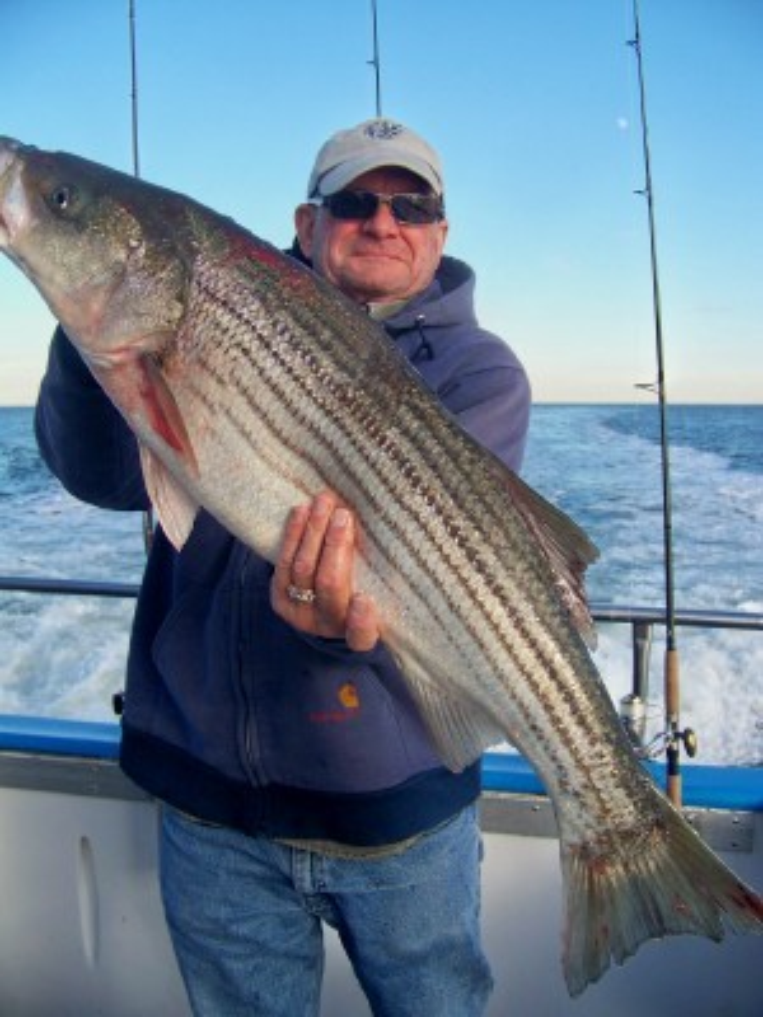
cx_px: 382
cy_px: 508
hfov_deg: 39.7
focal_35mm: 36
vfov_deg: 51.4
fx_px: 1058
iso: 64
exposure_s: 1/400
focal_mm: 5.85
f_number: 2.8
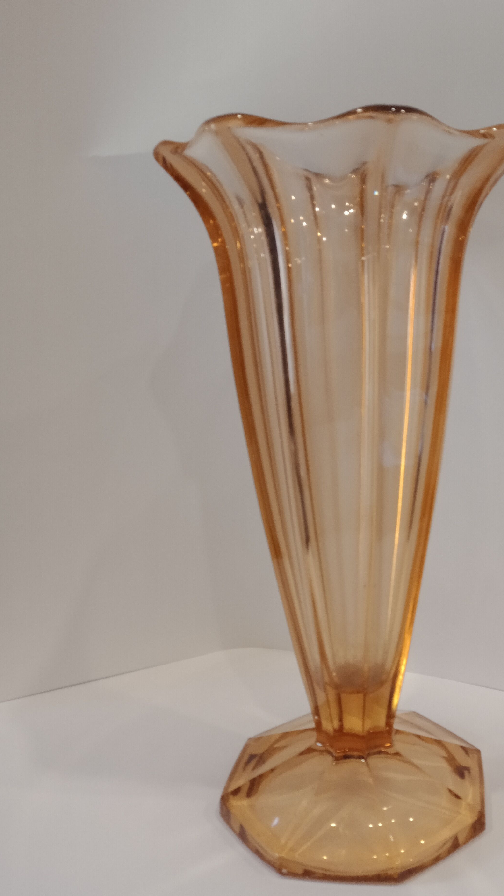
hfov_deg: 35.0
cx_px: 367
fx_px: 784
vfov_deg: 59.5
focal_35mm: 33
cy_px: 434
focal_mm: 3.54
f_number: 2
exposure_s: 1/33.3
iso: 370
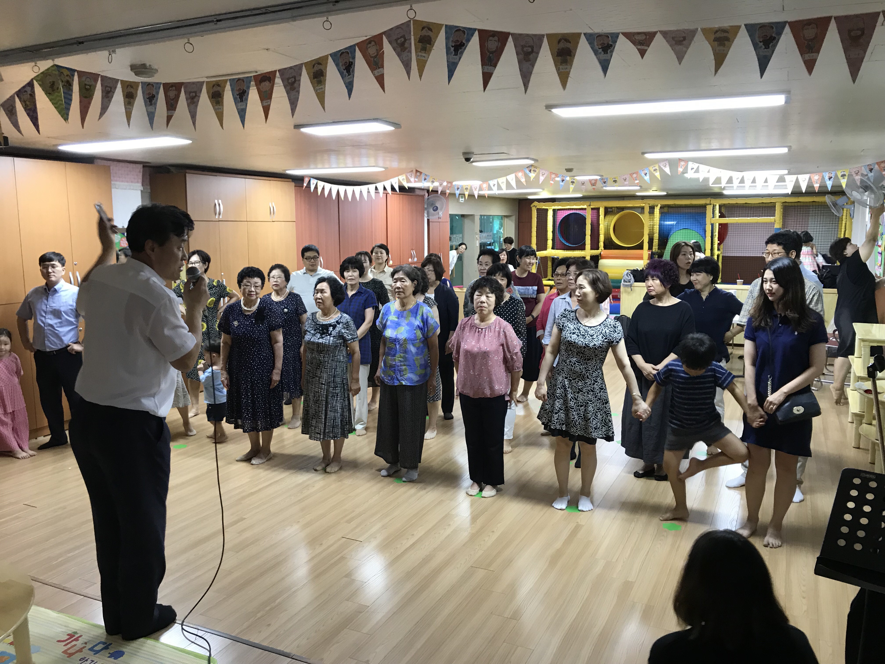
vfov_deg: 49.7
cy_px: 332
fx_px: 716
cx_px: 442
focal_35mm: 28
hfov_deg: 63.4
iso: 40
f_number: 1.8
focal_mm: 3.99
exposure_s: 1/17
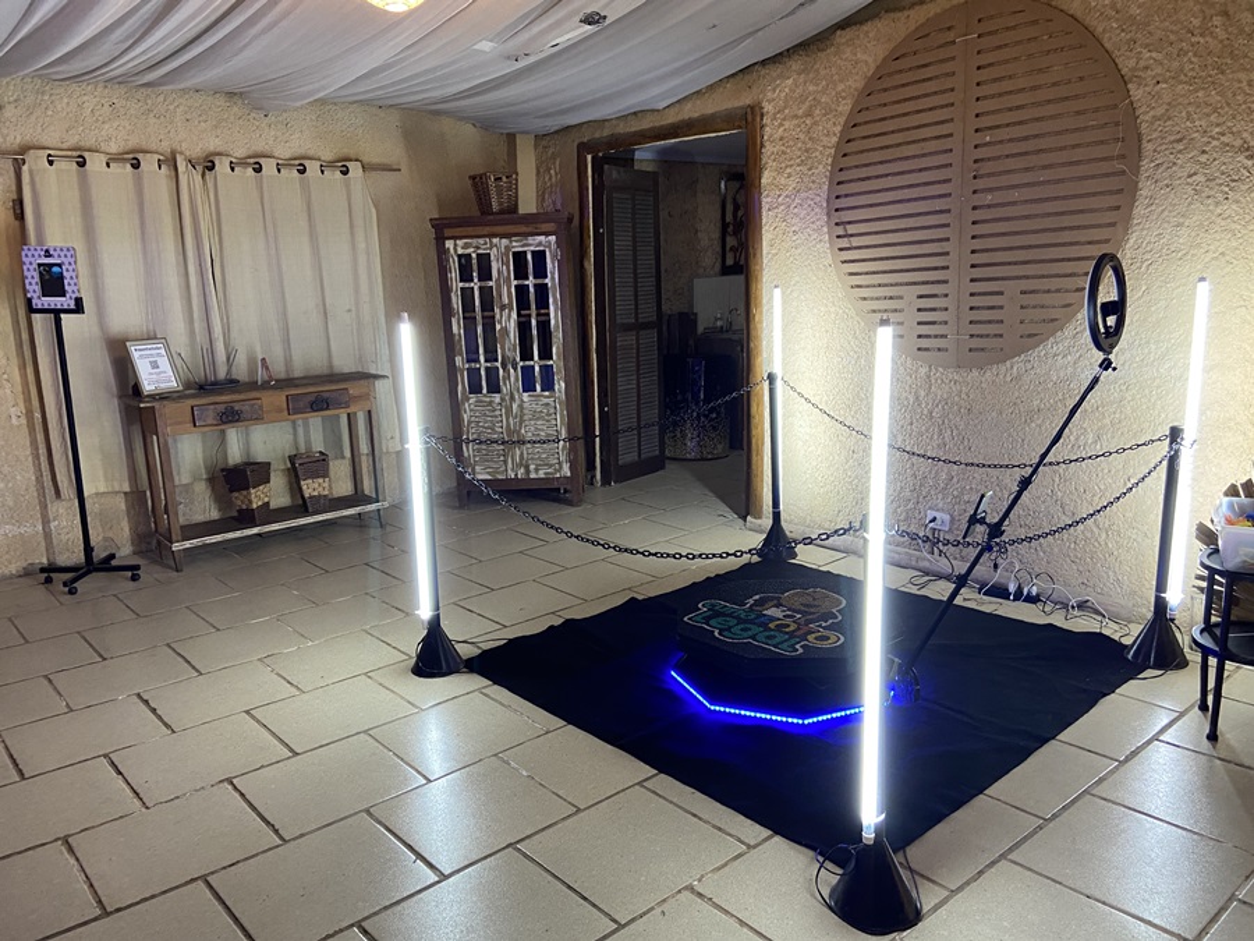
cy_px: 470
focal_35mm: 26
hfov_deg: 67.3
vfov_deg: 53.1
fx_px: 942
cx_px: 627
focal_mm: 4.25
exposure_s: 1/60
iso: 250
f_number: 1.8
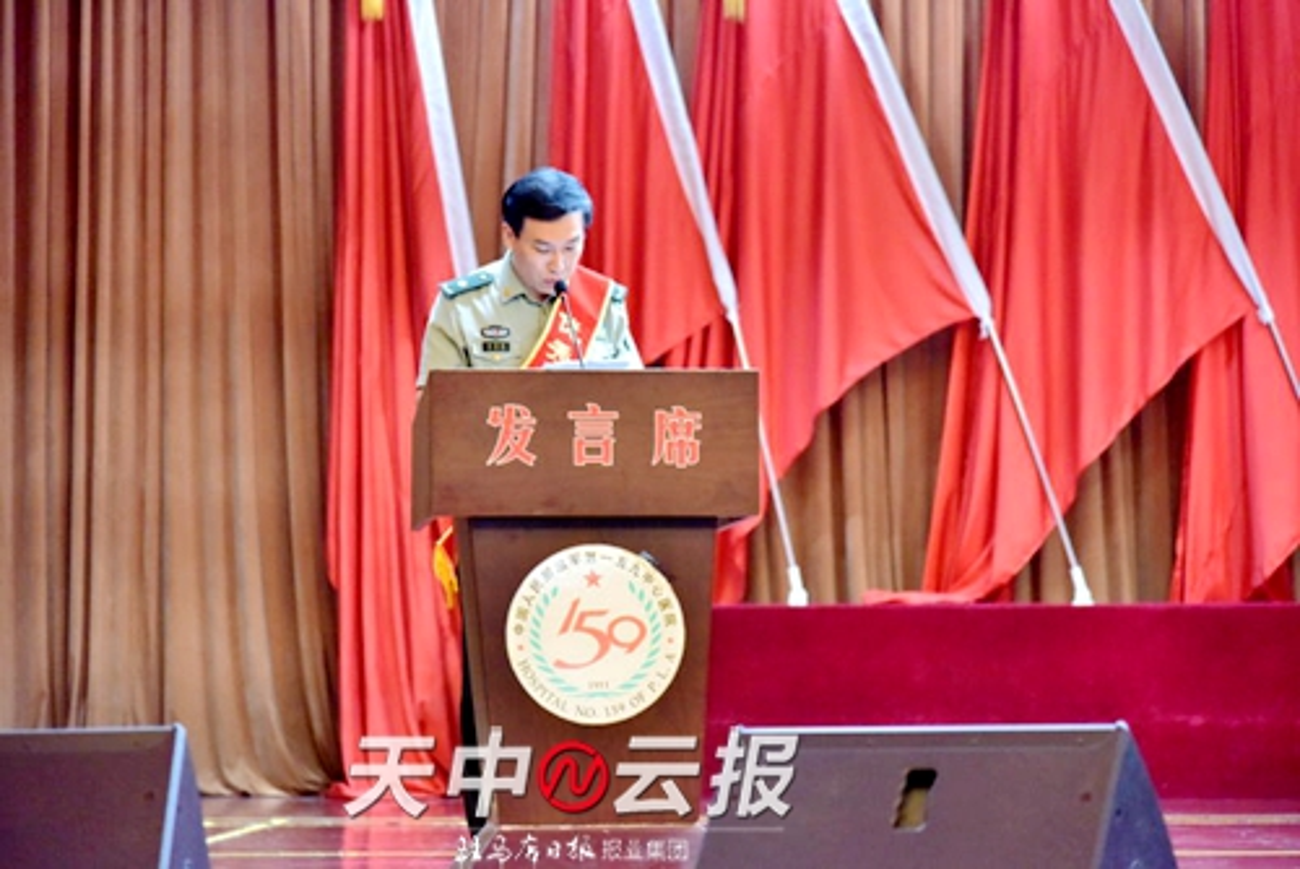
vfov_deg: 12.5
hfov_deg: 18.6
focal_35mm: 110
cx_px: 650
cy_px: 434
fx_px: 3974
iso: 12800
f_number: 4
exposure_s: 1/50
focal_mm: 110
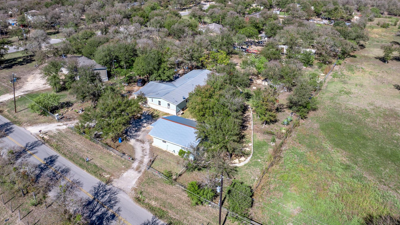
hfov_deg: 69.8
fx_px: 286
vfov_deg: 42.3
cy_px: 75
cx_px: 195
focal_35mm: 27
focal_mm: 12.29
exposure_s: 1/2500
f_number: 2.8
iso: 120
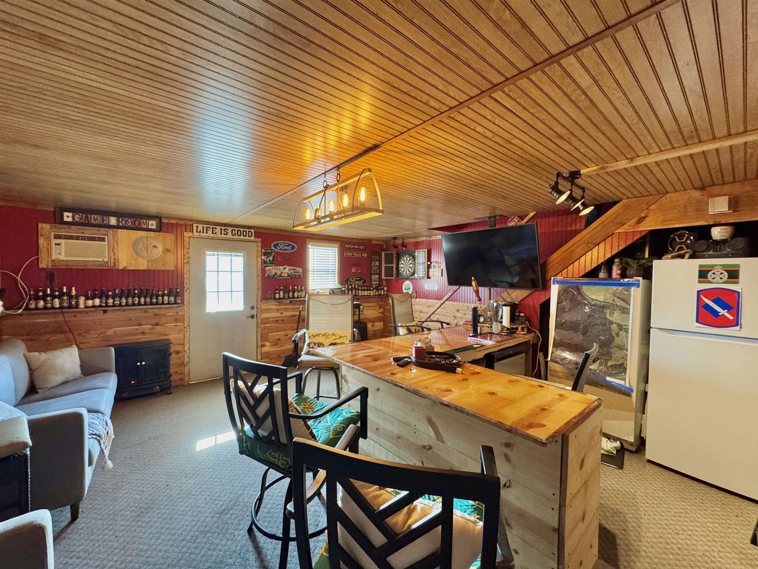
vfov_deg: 85.7
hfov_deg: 102.1
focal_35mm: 14
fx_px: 307
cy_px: 284
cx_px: 379
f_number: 2.2
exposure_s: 1/60
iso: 500
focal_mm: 2.22
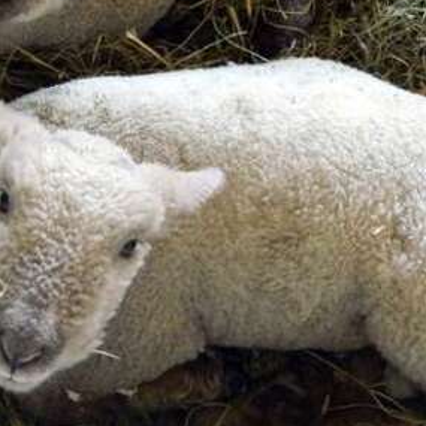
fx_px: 1072
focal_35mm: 77
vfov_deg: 21.8
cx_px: 46
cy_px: 18
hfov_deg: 22.0
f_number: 3.2
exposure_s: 1/10
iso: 500
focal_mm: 5.6
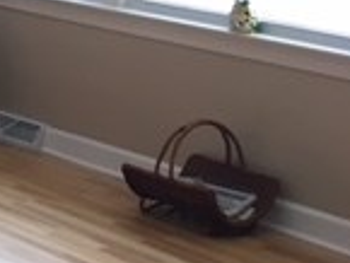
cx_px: -386
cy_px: 68
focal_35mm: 128
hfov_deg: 13.0
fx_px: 1295
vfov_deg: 11.6
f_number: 2.2
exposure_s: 1/40
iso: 25
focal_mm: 4.15
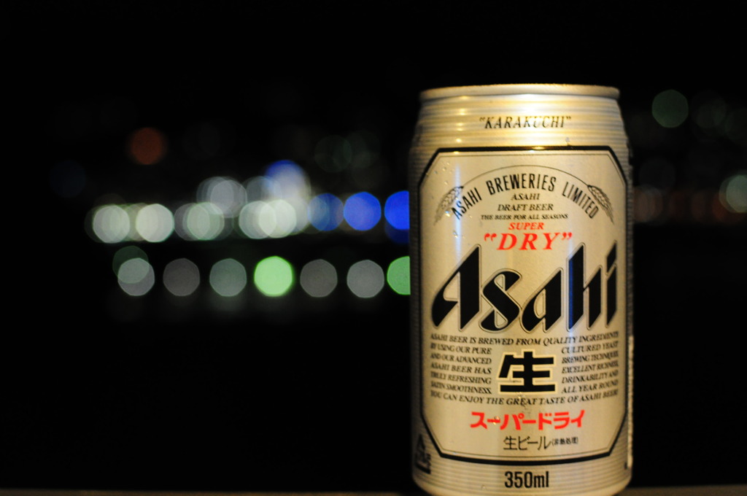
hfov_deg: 37.9
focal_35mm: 52
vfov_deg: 25.7
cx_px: 374
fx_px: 1088
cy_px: 248
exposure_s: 1/15
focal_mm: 35
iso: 1600
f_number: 3.2
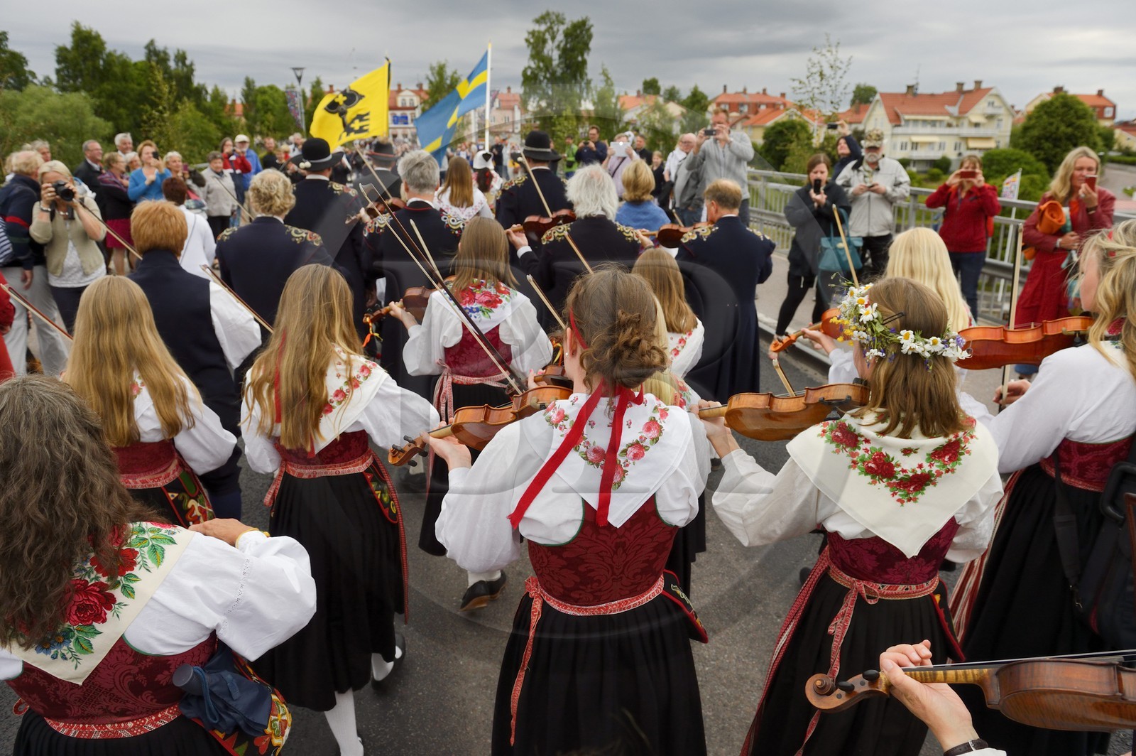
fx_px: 757
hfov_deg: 73.8
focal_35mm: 24
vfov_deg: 53.1
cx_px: 568
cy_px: 378
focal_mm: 24
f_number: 6.3
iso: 800
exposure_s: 1/250
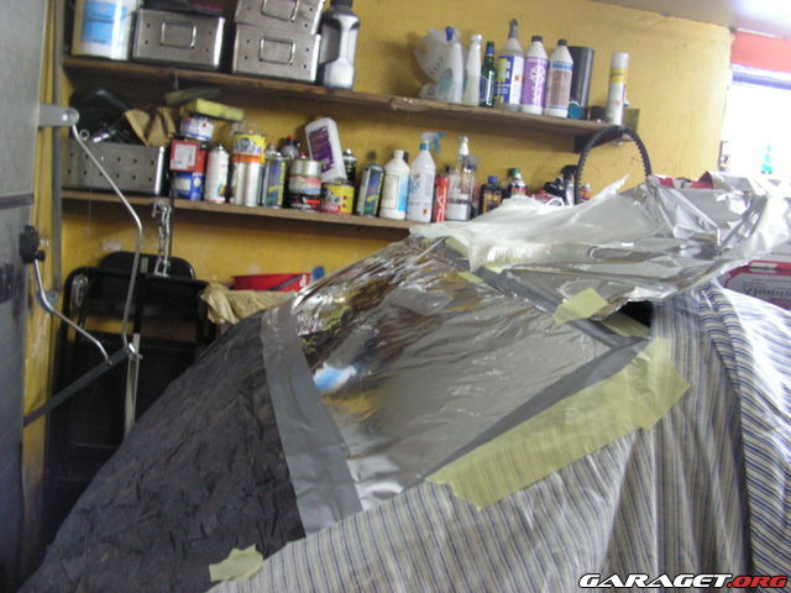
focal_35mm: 36
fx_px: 823
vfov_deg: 39.7
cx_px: 396
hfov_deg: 51.4
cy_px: 296
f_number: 3.2
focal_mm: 6
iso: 160
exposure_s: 1/6
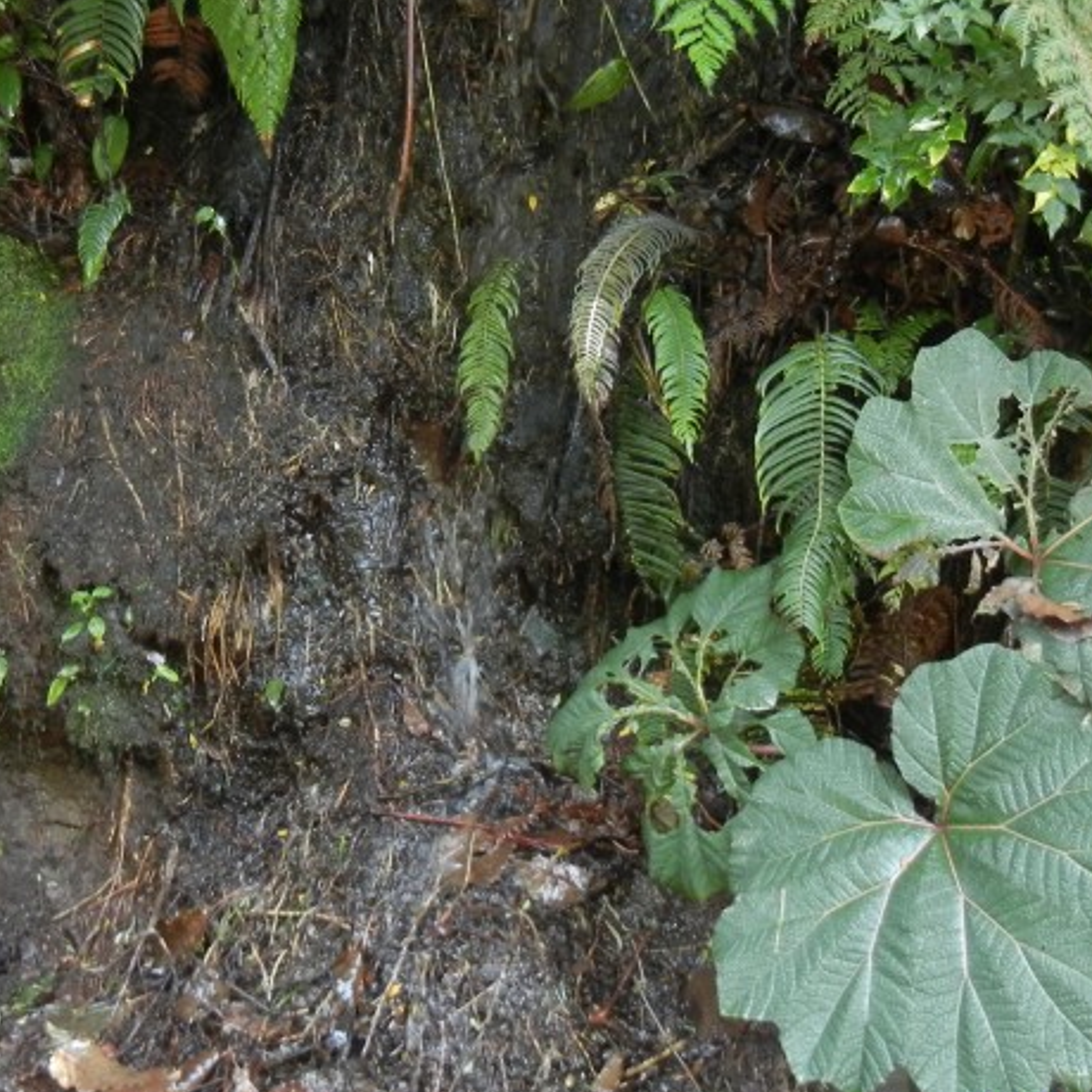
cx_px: 520
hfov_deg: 29.1
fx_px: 2106
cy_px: 406
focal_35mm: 59
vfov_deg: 29.0
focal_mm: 5.4
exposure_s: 1/28
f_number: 3.5
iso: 400
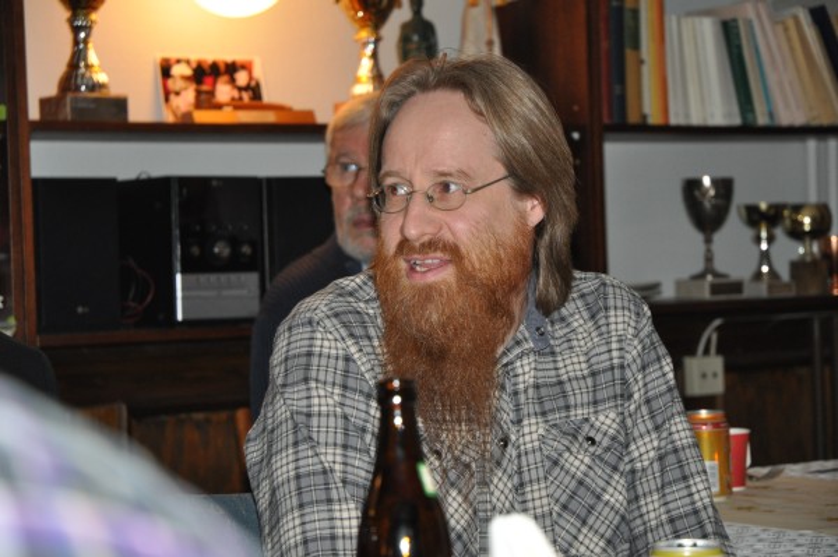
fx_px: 2442
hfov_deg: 19.5
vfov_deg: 13.0
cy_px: 278
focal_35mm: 105
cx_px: 419
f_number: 4.5
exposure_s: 1/60
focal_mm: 70
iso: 800
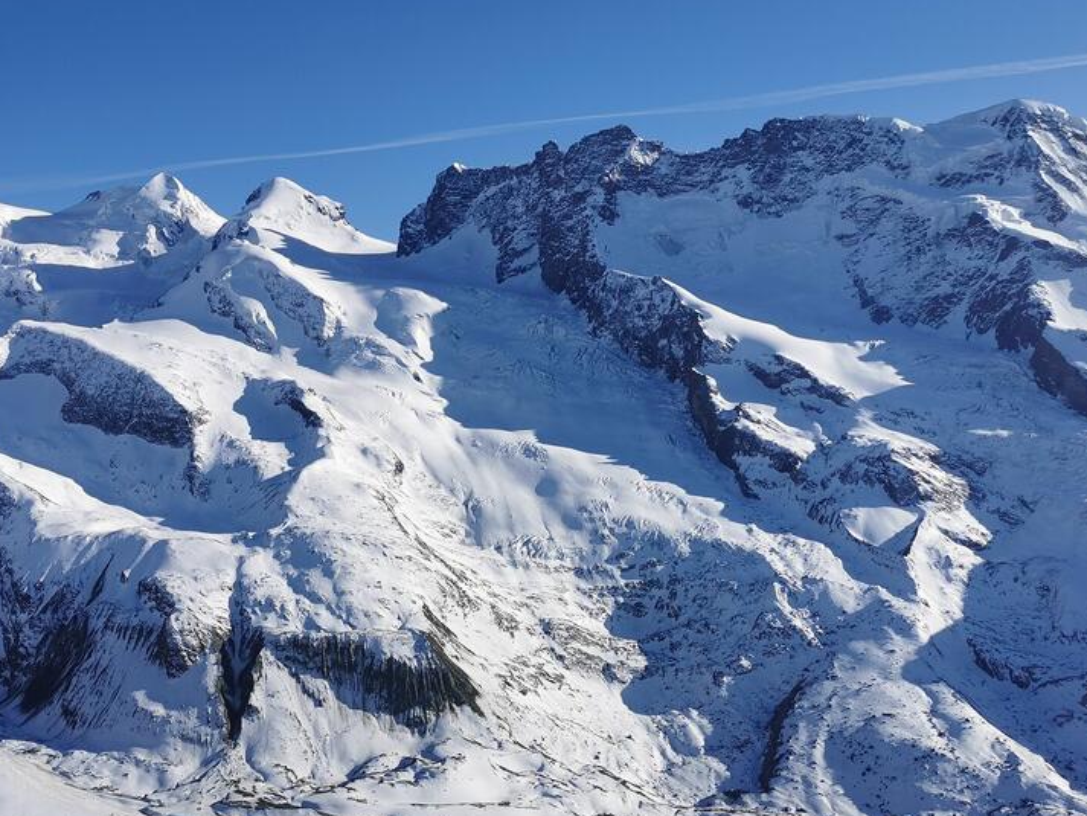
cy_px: 475
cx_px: 456
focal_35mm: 39
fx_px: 1225
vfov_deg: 36.7
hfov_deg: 47.7
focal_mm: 5.58
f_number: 1.8
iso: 50
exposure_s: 1/5291
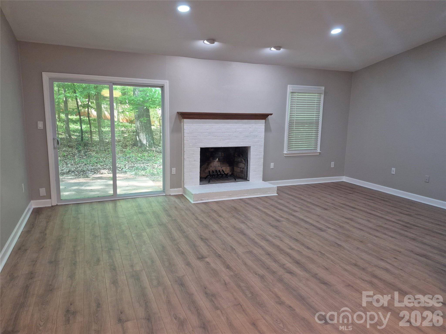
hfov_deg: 73.9
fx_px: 296
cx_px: 223
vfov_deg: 58.9
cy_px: 167
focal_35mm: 23
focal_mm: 5.4
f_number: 1.8
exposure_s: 1/120
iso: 500
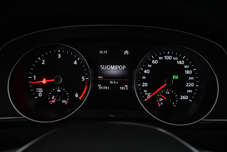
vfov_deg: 36.2
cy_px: 76
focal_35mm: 37
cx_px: 114
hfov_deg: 52.2
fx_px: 232
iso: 1400
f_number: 4.2
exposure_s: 1/40
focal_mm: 24.5
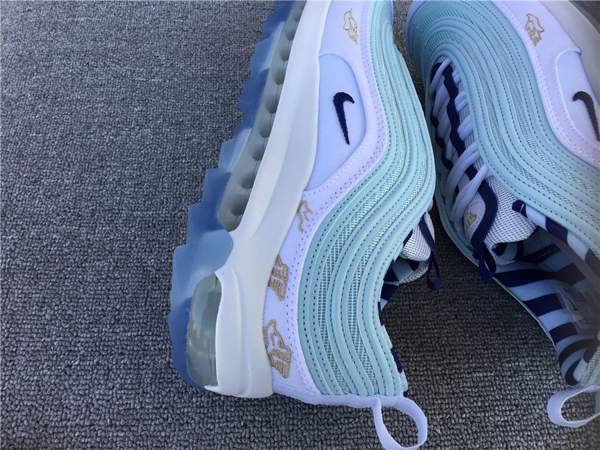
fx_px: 537
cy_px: 225
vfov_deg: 45.4
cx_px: 300
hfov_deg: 58.4
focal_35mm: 31
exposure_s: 1/301
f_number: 2.4
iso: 25
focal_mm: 3.3
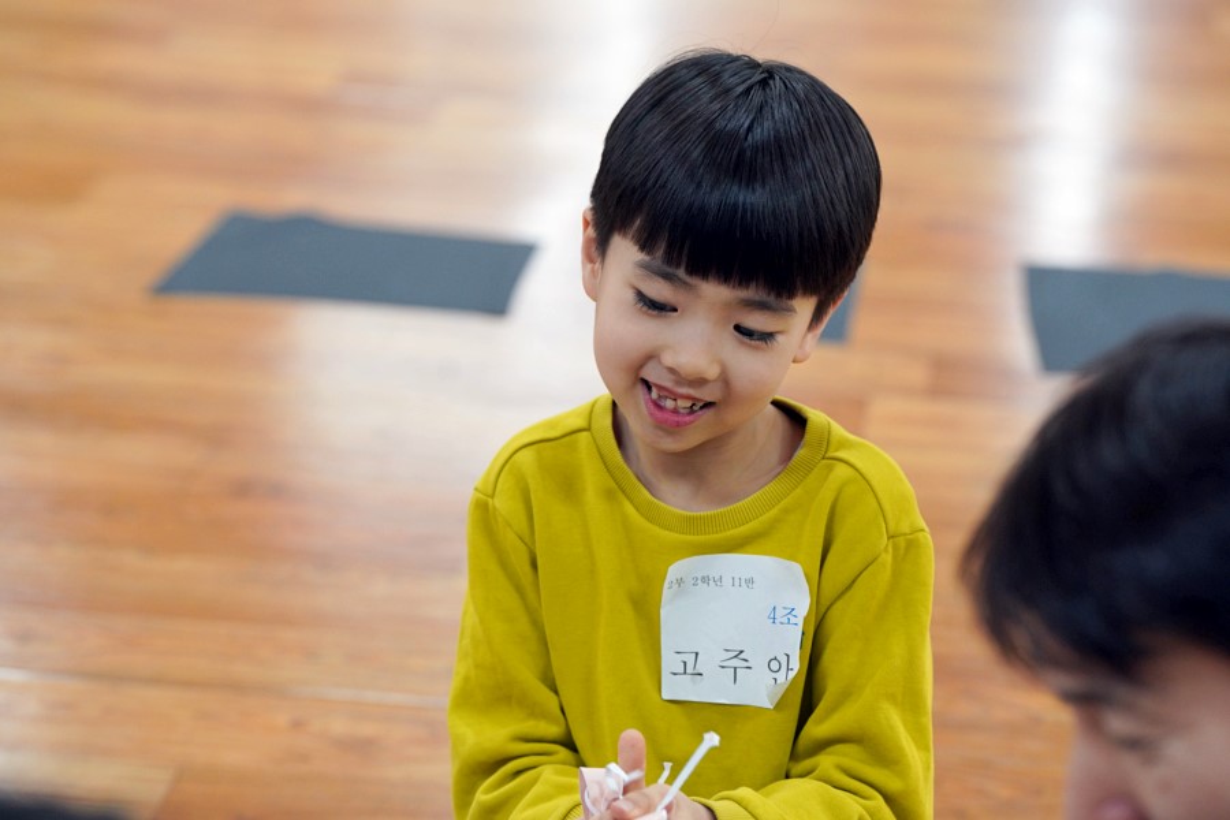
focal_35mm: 102
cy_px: 410
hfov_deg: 20.0
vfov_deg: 13.4
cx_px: 615
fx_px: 3485
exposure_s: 1/160
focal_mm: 102
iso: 2000
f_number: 4
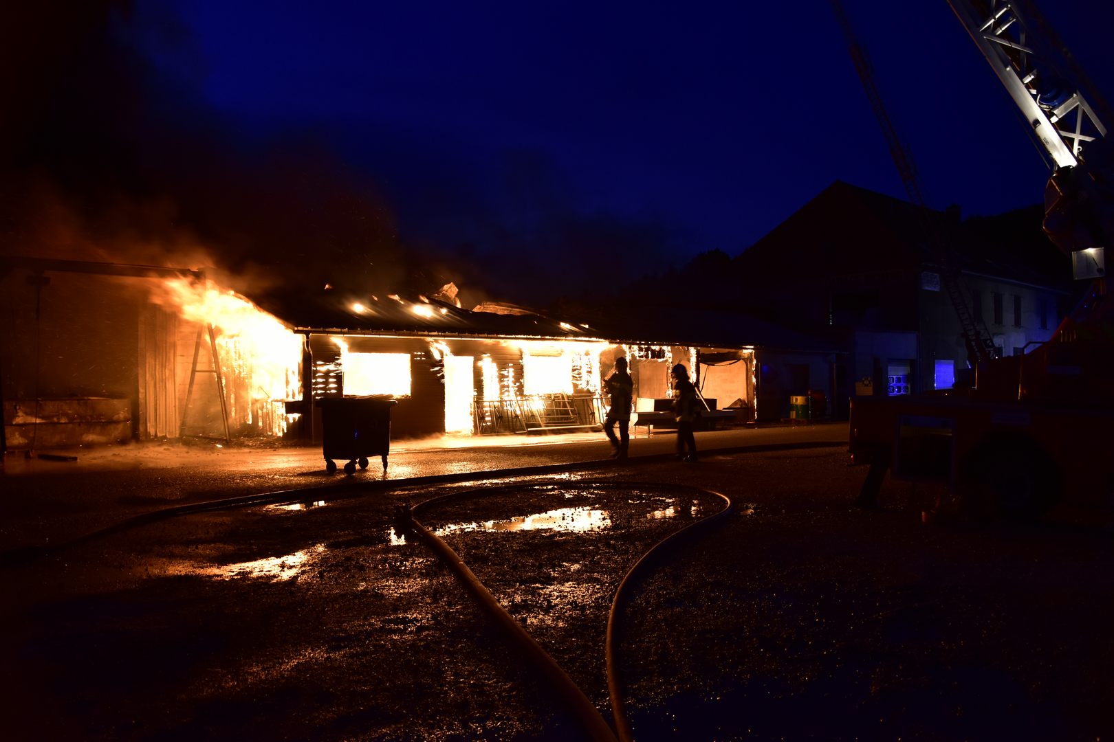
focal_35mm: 27
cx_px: 557
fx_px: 835
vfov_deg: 47.9
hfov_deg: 67.4
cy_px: 371
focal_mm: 18
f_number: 3.5
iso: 500
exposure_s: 1/30
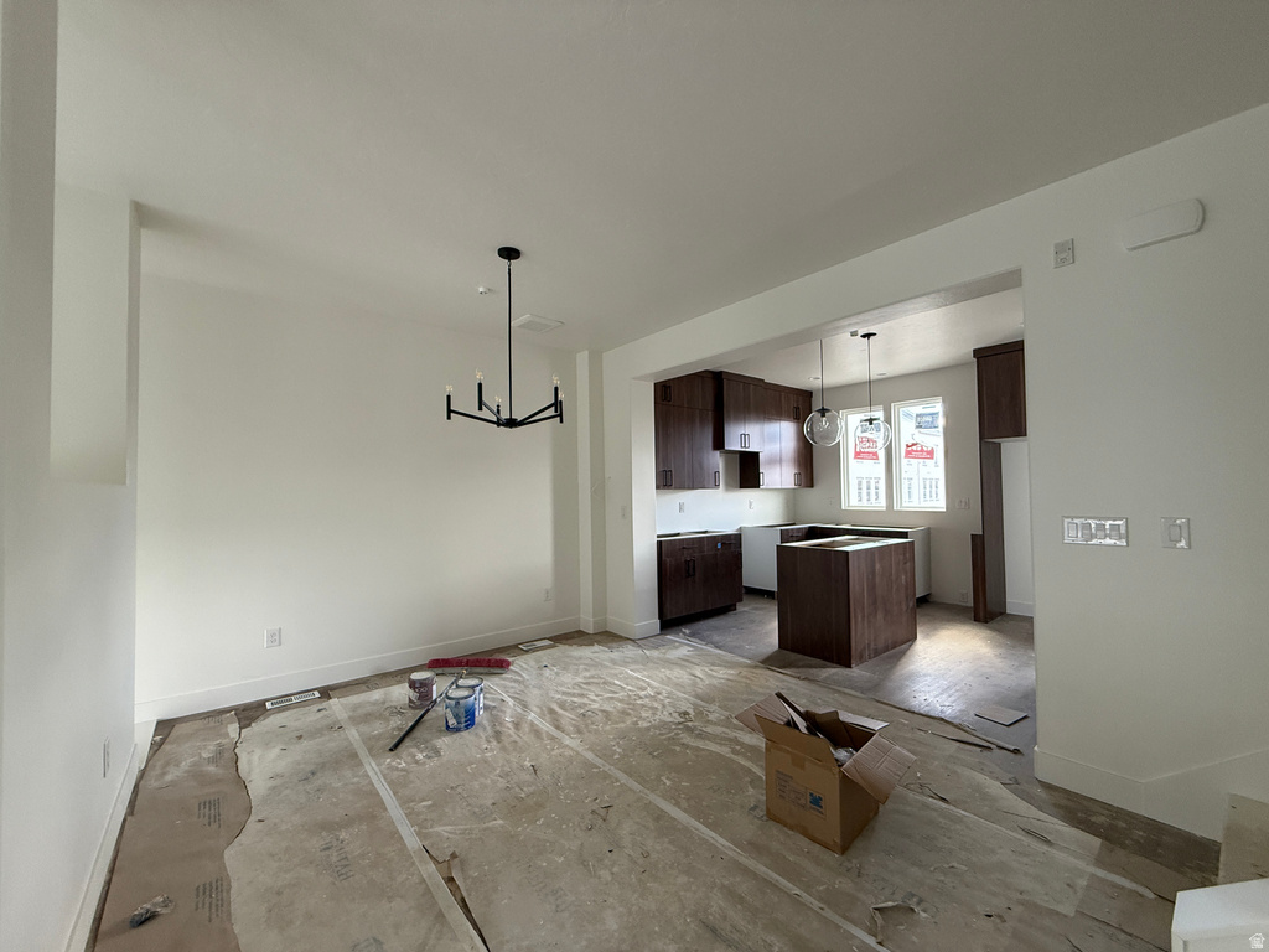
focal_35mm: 14
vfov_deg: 85.7
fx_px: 513
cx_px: 634
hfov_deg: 102.1
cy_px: 476
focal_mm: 2.22
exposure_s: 1/99
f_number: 2.2
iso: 200
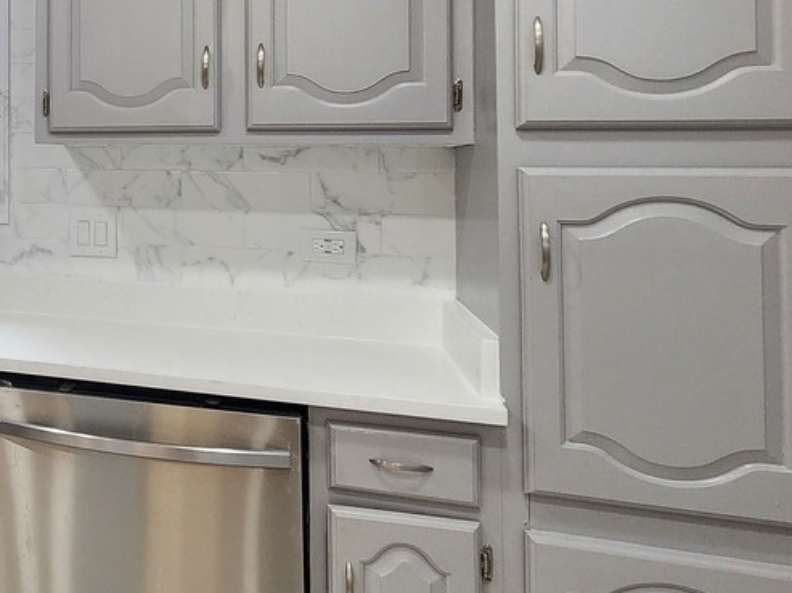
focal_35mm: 38
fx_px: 869
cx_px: -178
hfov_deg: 36.6
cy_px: 148
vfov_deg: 36.8
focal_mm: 2.2
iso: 200
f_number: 2.2
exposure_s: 1/60
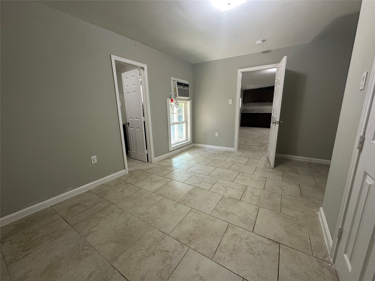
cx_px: 188
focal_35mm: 14
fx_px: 152
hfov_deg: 102.1
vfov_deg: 85.7
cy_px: 140
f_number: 2.2
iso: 320
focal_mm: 2.22
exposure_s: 1/60
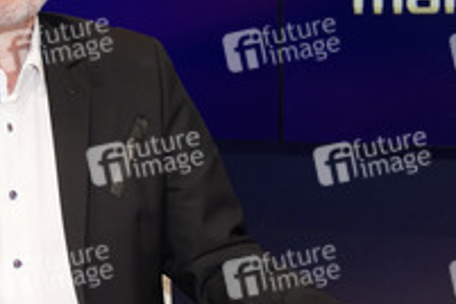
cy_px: 102
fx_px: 1165
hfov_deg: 21.8
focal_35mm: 92
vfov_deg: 14.8
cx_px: 85
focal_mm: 41
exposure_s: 1/125
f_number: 5.6
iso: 2000
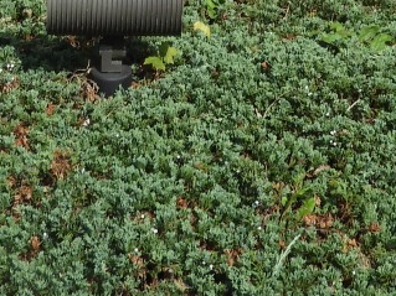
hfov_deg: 13.3
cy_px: -372
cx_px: 207
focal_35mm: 149
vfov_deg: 9.1
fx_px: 1704
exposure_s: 1/1000
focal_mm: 5.9
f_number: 3.6
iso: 100
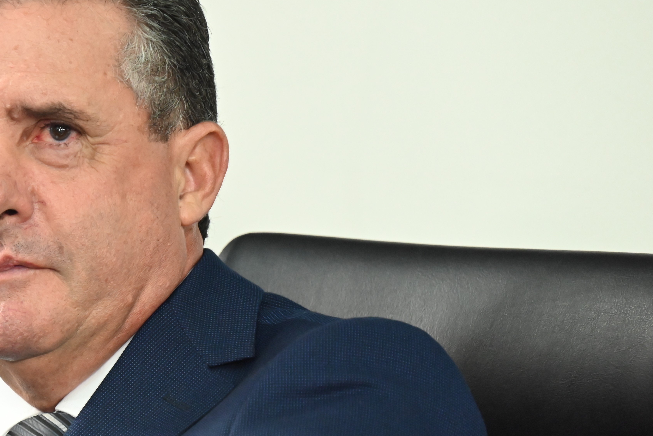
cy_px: 263
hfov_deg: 6.2
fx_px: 5987
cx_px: 91
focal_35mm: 330
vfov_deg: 4.2
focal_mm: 185
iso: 3200
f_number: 6.3
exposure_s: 1/125
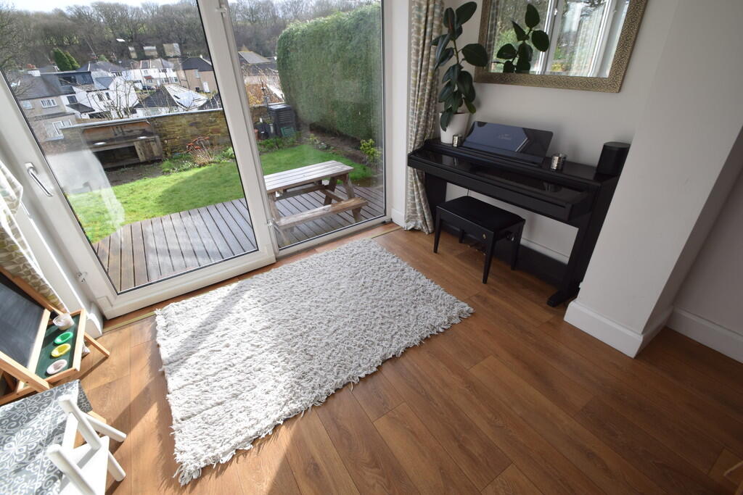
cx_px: 372
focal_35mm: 15
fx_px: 310
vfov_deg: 77.3
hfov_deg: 100.4
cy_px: 248
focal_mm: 10
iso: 400
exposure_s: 1/200
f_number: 7.1
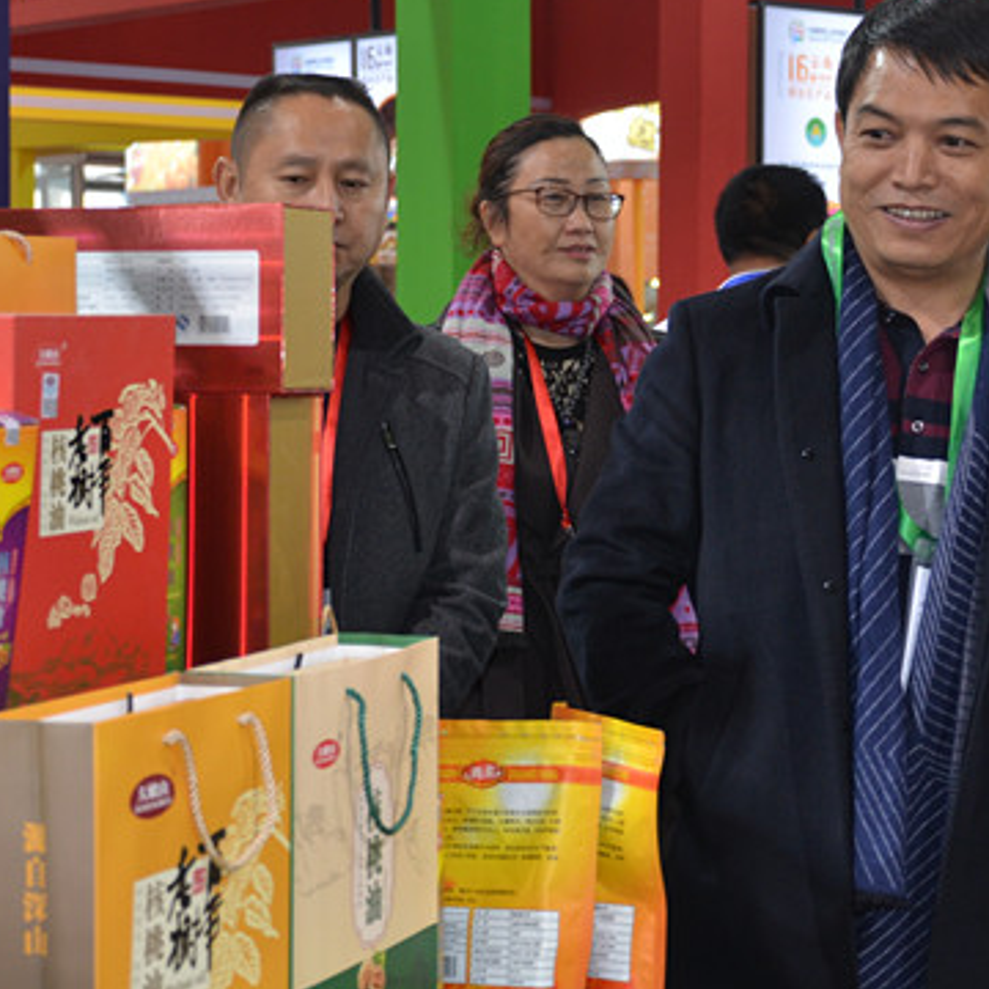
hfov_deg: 18.0
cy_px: 400
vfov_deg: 18.1
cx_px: 712
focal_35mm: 96
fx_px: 3103
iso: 400
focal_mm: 34
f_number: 4.2
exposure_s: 1/60
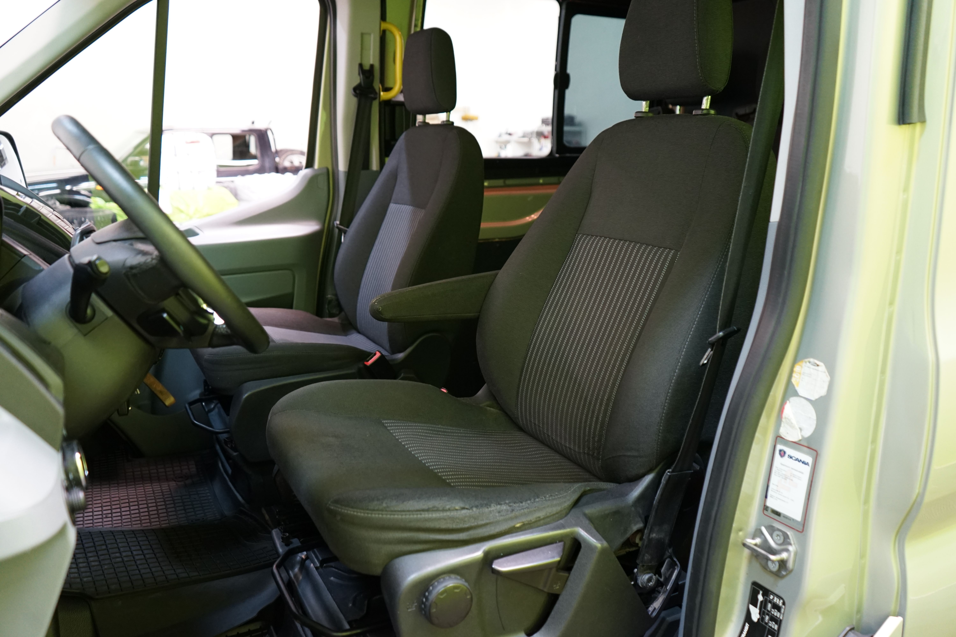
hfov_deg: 65.5
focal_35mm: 28
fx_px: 743
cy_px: 318
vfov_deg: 46.4
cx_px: 478
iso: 1600
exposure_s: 1/30
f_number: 3.5
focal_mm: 28
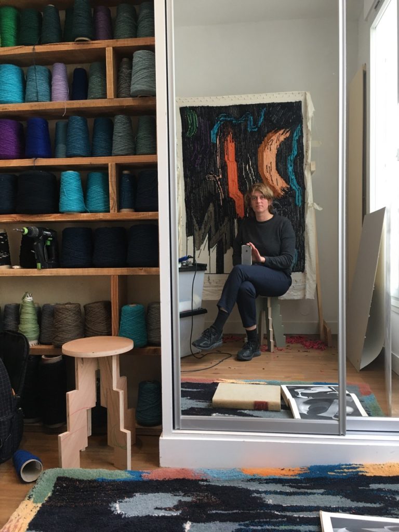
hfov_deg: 48.2
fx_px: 446
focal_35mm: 29
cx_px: 200
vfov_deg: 61.7
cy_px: 266
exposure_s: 1/33
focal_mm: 4.15
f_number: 2.2
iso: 64
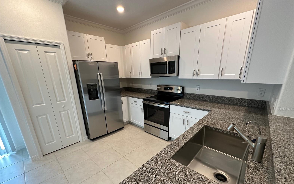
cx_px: 147
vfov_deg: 74.1
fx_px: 120
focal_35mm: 15
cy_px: 109
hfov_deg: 101.5
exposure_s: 1/120
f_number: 2.2
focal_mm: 2.22
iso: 320
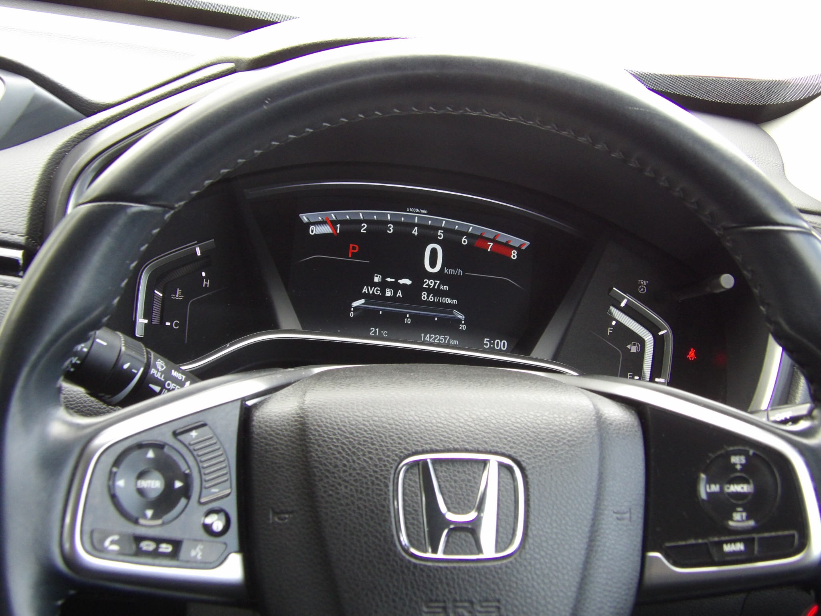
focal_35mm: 53
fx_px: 1257
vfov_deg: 27.5
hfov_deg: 36.2
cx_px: 410
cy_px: 308
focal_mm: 9.5
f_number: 3.4
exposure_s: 1/60
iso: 334
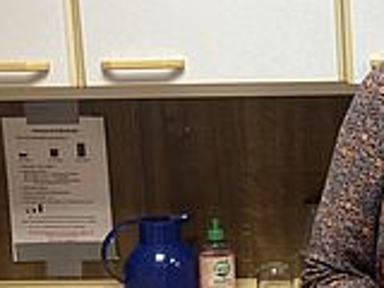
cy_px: 206
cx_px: 451
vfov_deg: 18.6
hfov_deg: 22.9
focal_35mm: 79
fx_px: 876
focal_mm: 3.99
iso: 64
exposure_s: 1/50
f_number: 1.8
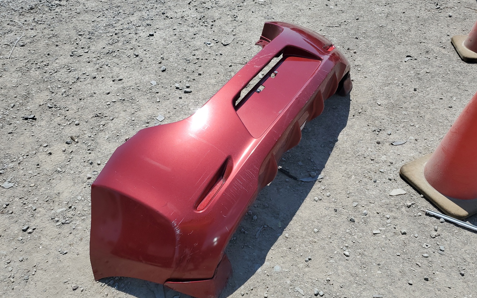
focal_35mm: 28
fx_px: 364
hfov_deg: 66.5
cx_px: 239
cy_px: 173
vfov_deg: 44.4
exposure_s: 1/3333
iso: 50
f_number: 1.5
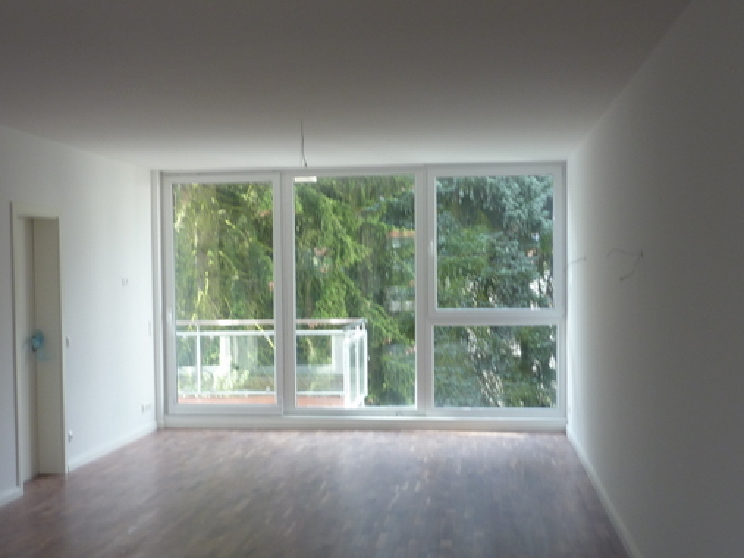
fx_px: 1139
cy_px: 347
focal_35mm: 53
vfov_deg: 27.4
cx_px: 286
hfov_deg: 36.0
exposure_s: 1/30
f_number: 3.7
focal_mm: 6.9
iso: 100
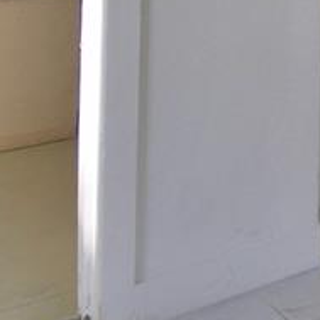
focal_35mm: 69
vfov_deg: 21.4
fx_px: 722
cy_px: -146
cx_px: 637
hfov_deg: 17.7
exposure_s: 1/500
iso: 200
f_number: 4.5
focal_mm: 10
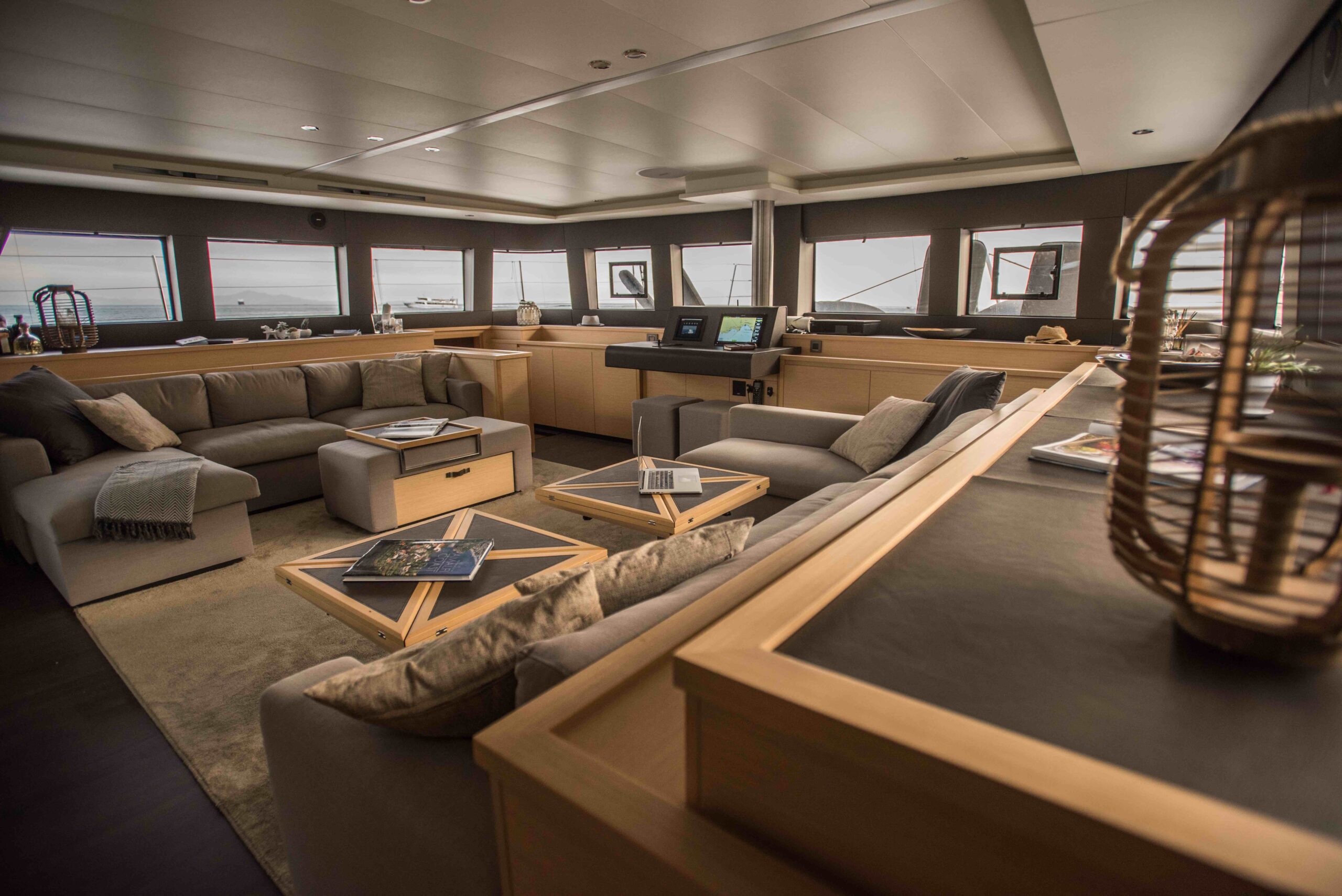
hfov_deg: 93.3
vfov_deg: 70.5
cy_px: 448
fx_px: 634
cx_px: 671
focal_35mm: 17
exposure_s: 1/250
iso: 800
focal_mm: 17
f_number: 2.8
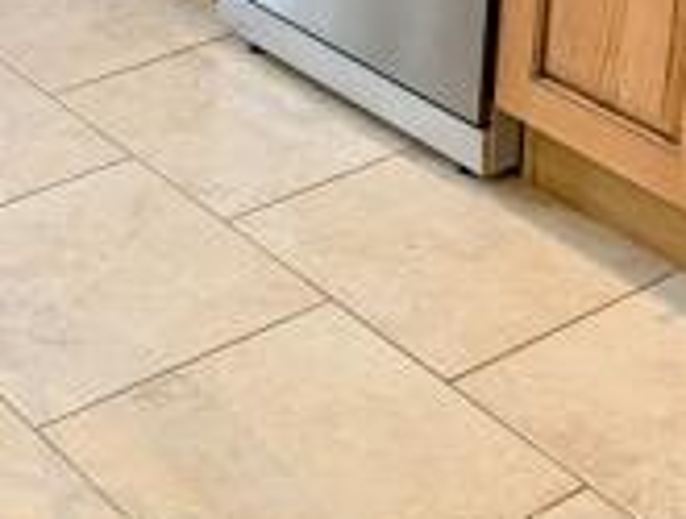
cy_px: -81
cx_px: 200
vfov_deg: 14.6
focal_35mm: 99
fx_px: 1969
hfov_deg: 19.7
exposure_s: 1/77.1
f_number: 2.2
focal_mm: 2.35
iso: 53
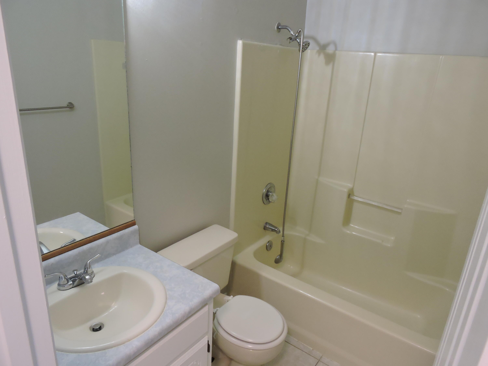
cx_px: 244
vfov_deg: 56.8
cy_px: 183
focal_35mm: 24
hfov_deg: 71.6
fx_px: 338
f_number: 3.3
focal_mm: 4.3
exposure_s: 1/30
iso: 400
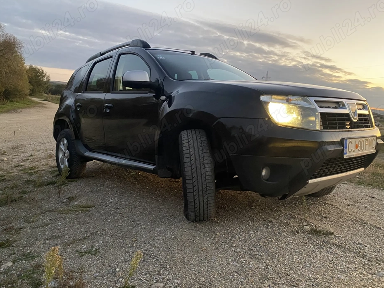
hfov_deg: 63.5
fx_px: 310
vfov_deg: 49.7
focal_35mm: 28
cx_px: 198
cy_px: 145
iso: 640
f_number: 1.8
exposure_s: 1/35
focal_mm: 4.25
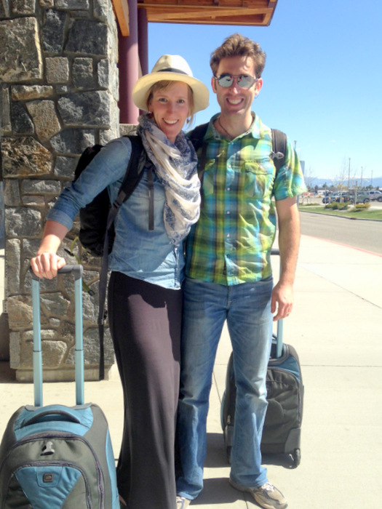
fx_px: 486
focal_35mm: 33
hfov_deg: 42.9
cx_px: 191
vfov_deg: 55.4
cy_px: 254
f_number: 2.4
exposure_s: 1/919
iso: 50
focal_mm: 4.12
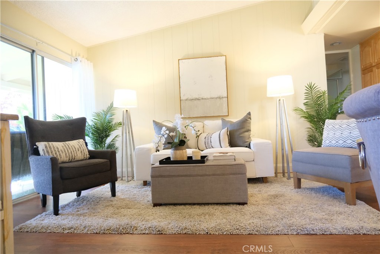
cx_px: 190
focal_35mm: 23
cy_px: 127
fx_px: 243
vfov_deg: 55.1
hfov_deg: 76.1
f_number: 3.5
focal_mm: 15
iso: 3200
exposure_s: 1/100
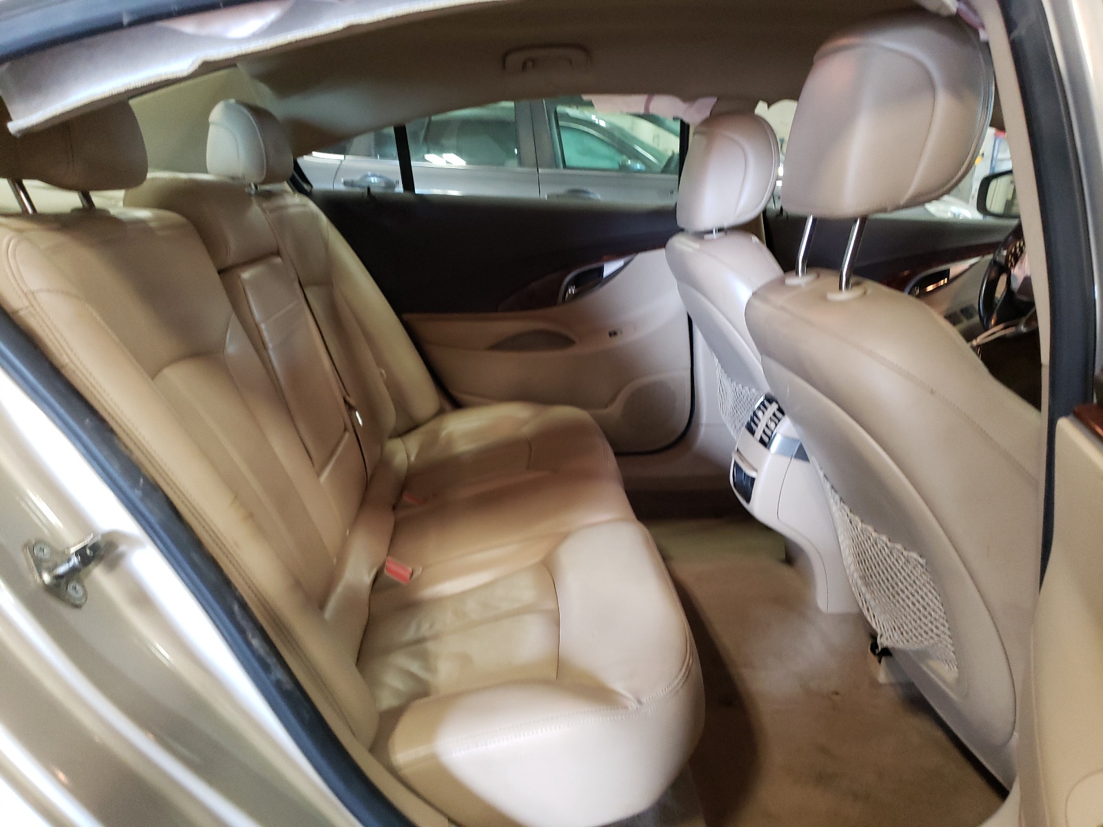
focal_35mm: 26
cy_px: 414
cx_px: 552
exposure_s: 1/30
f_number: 1.5
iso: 302
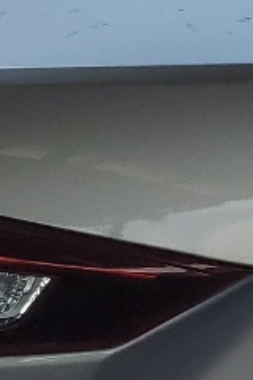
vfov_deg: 11.4
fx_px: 1897
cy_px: 222
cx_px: 549
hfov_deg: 7.3
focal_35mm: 180
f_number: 1.5
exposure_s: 1/1429
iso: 50
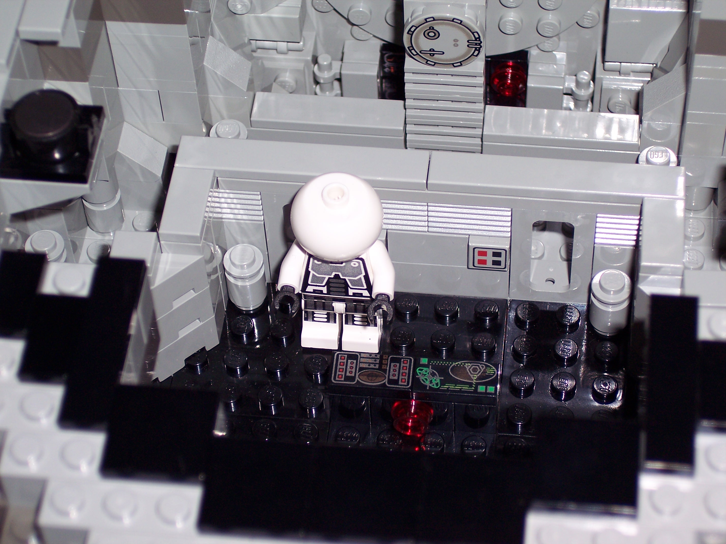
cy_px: 272
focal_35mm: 104
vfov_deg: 14.2
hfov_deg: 18.9
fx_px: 2181
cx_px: 363
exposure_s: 1/125
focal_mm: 21.3
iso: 100
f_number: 4.8
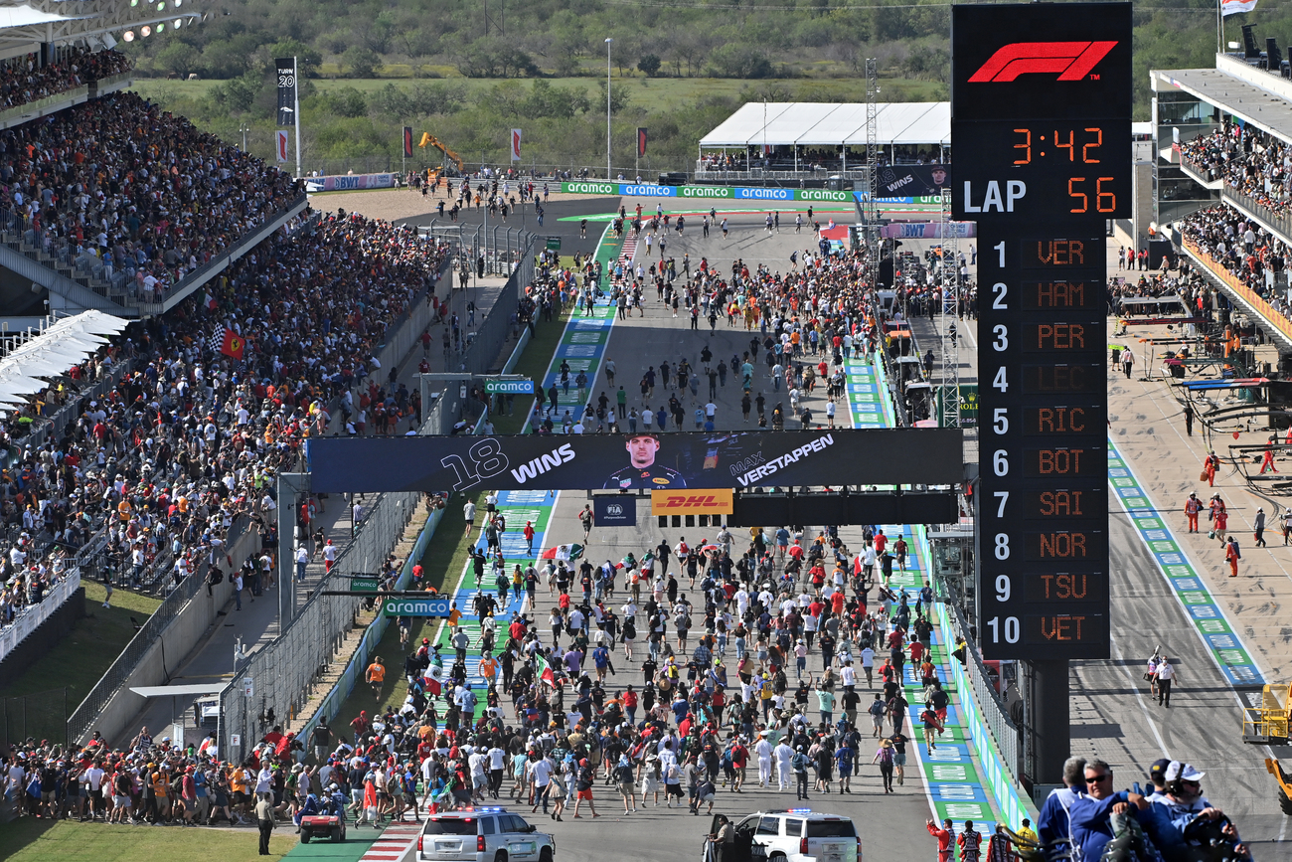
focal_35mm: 250
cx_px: 646
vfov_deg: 5.5
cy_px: 431
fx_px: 8973
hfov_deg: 8.2
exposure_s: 1/800
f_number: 11
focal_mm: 250
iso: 400
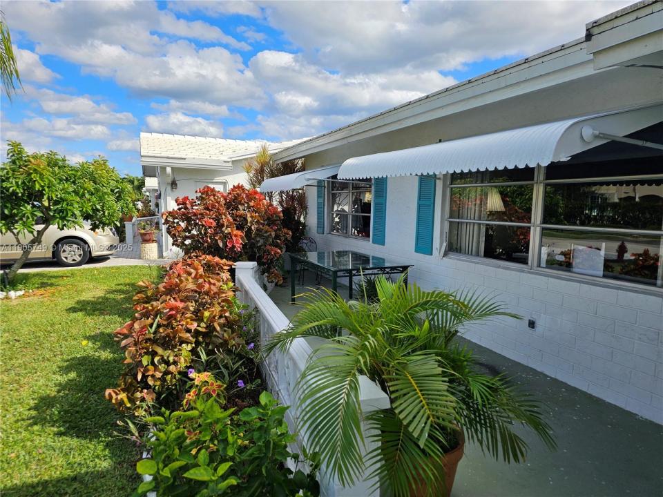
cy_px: 248
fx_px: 441
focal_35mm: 23
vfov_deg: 58.9
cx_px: 332
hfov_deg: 73.9
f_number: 1.7
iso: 10
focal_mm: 6.3
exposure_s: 1/703
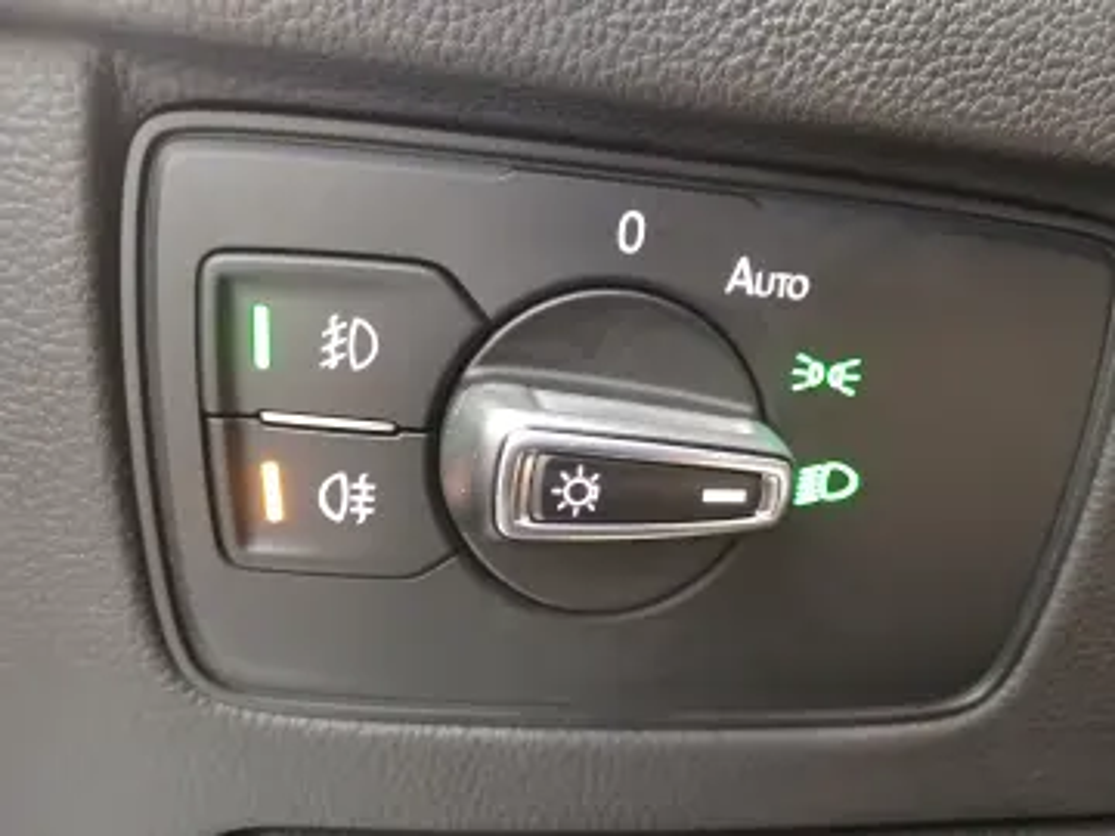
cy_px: 418
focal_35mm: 25
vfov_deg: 54.9
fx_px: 805
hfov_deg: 69.4
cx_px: 558
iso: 1600
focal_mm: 4.65
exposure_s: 1/12.5
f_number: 1.8
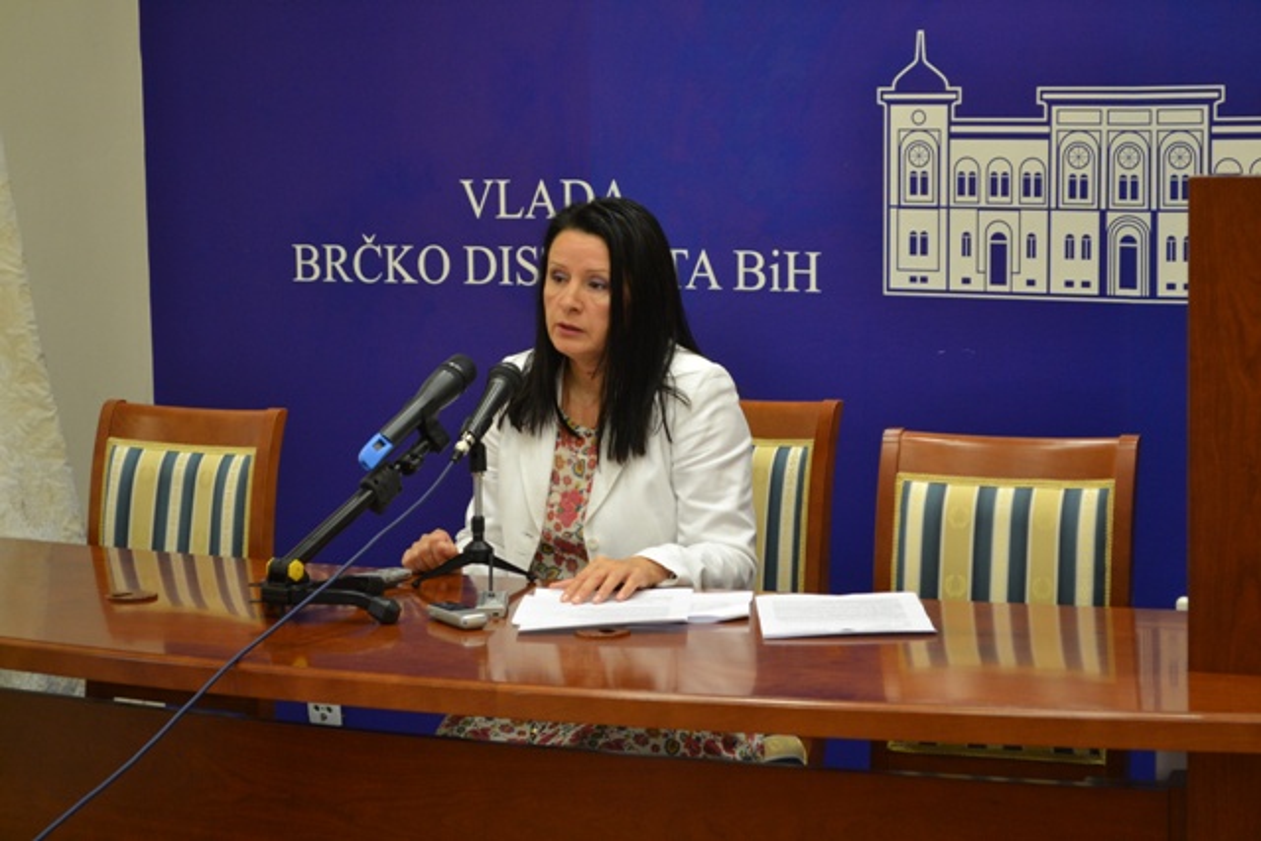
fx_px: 2890
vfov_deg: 16.6
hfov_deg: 24.6
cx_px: 630
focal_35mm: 82
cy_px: 420
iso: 1100
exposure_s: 1/60
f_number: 5.6
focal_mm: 55
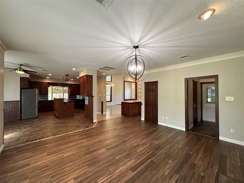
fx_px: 99
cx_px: 122
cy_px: 92
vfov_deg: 85.7
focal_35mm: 14
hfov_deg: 102.1
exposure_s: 1/120
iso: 250
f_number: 2.2
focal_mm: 2.22
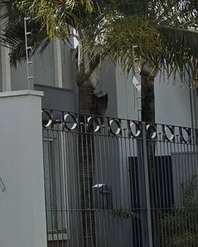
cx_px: -212
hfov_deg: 12.5
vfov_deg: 17.9
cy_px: 111
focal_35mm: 107
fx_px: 783
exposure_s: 1/1429
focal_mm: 6.3
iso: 12
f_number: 1.7
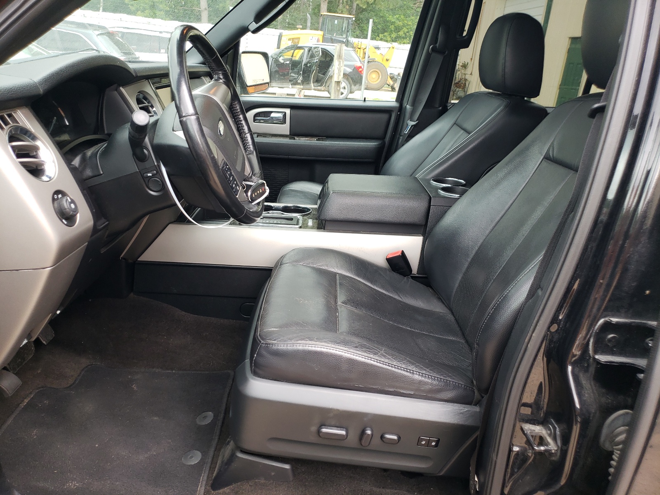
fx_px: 496
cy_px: 248
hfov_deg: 67.3
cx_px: 330
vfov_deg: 53.1
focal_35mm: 26
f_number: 1.5
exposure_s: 1/60.2
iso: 53
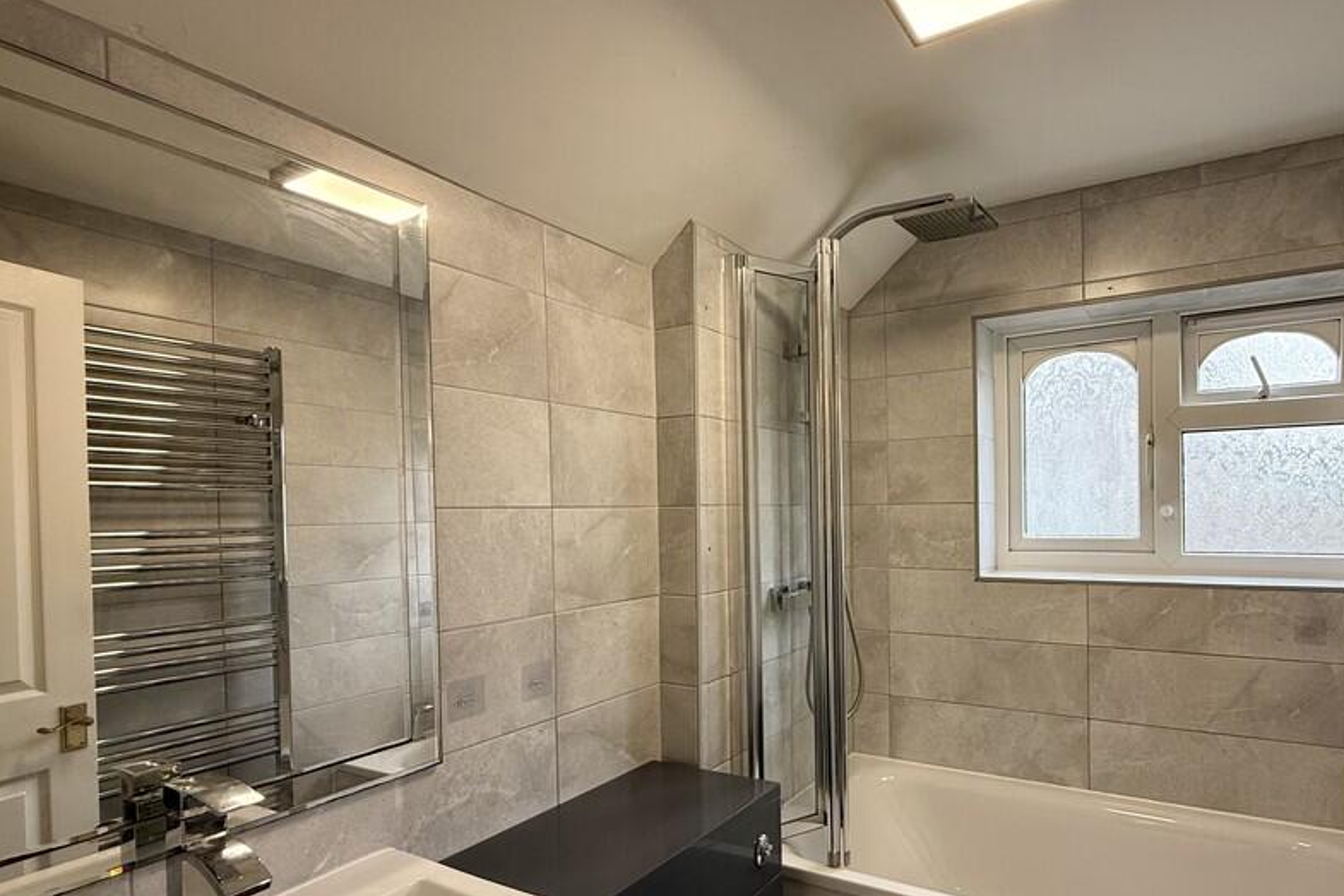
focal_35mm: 19
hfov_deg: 85.1
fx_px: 709
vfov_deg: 64.2
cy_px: 516
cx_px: 847
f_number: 2.2
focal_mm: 2.22
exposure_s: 1/99
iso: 64
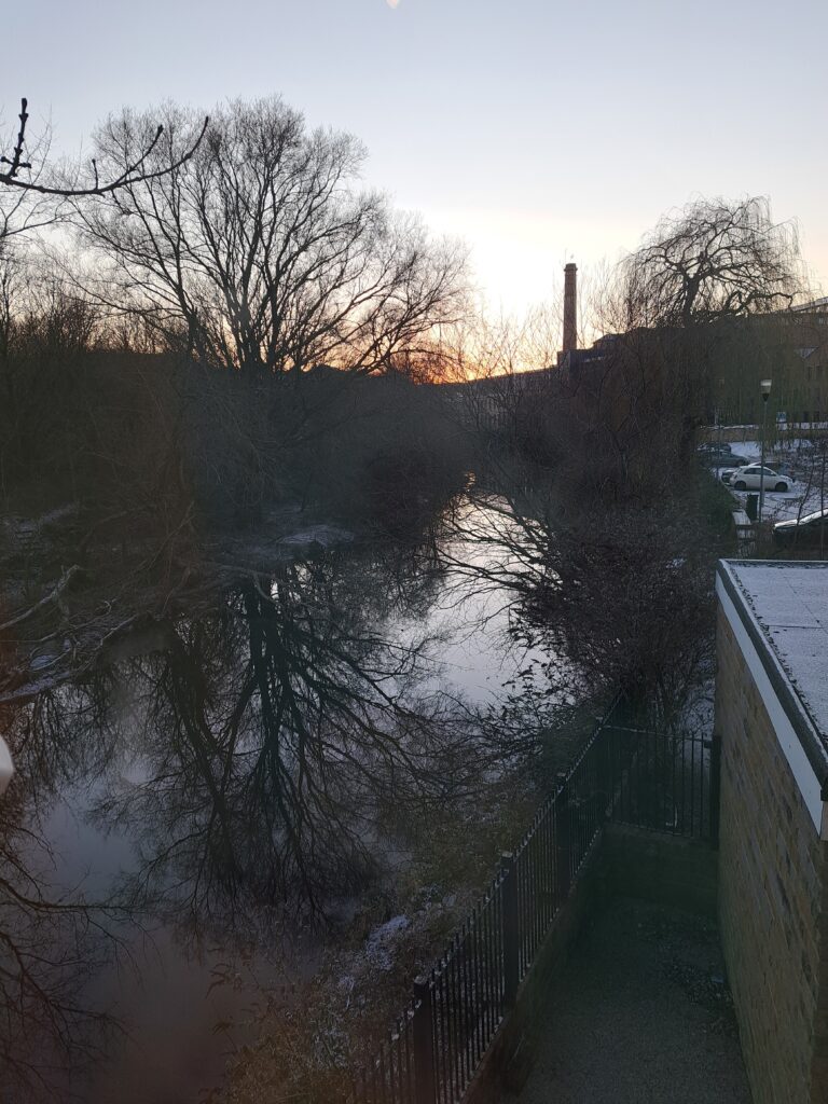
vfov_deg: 71.6
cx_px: 414
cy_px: 552
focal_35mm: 24
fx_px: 765
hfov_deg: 56.8
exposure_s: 1/100
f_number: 1.8
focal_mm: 5.23
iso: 50
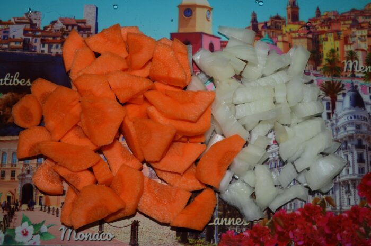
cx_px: 186
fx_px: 371
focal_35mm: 36
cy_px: 123
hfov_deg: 53.2
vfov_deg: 36.8
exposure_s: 1/60
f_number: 8
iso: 100
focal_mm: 24
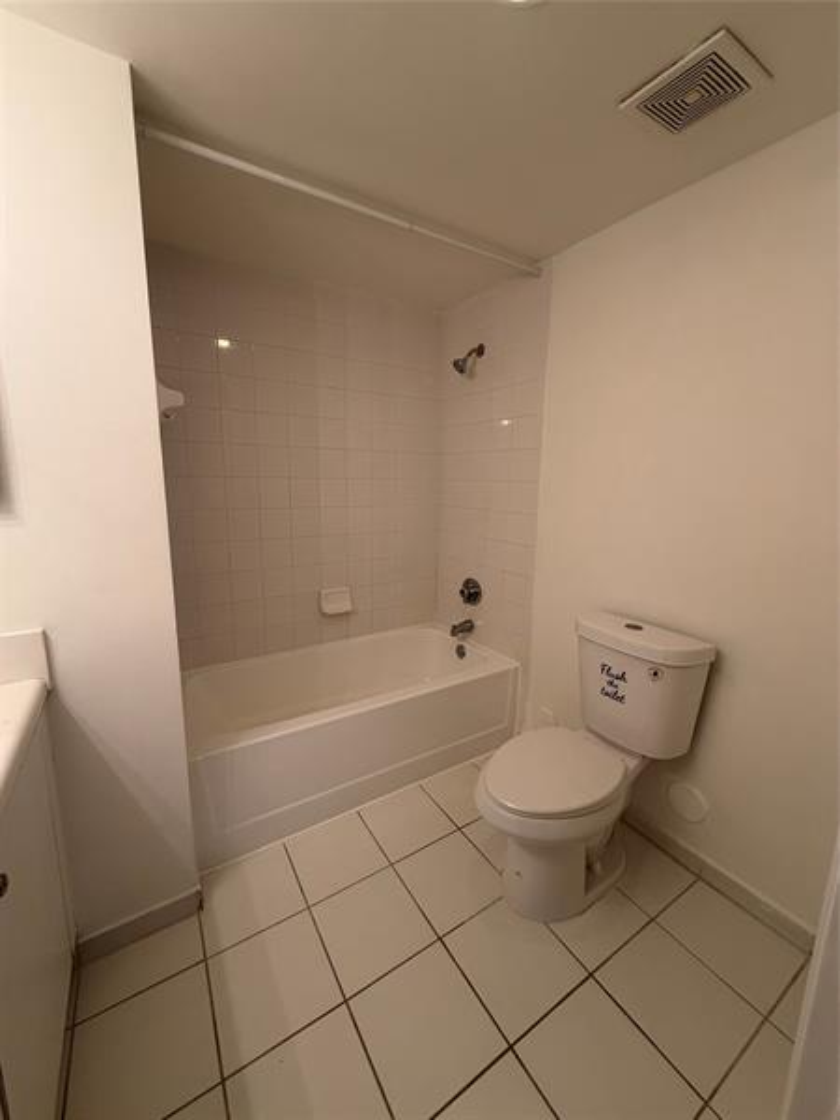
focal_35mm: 14
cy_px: 560
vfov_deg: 102.1
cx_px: 420
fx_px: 453
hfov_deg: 85.7
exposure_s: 1/120
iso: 125
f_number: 2.2
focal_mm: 2.22
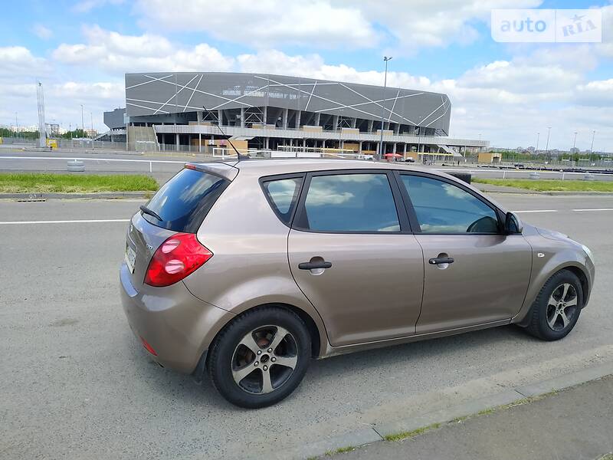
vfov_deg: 56.8
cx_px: 306
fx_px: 425
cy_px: 230
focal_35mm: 24
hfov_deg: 71.6
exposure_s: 1/2479
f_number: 1.9
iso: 250
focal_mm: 3.9
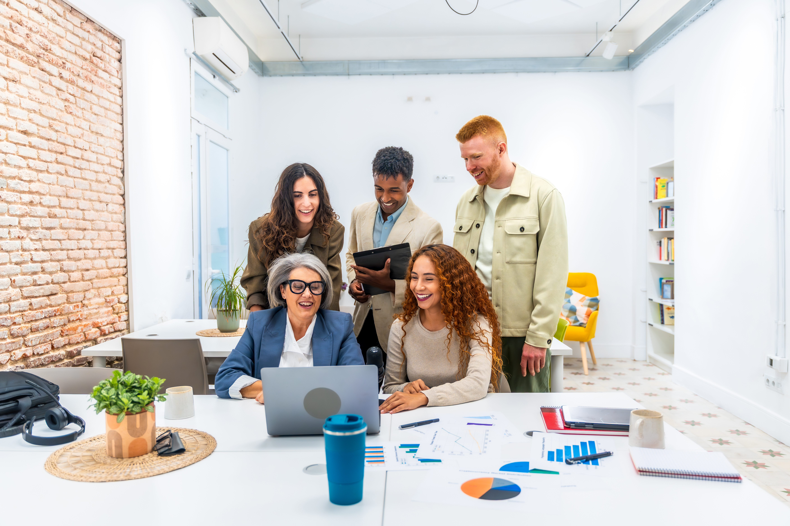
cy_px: 263
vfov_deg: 45.5
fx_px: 628
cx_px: 395
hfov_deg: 64.4
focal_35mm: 29
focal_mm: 28.6
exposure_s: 1/320
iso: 1000
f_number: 2.8
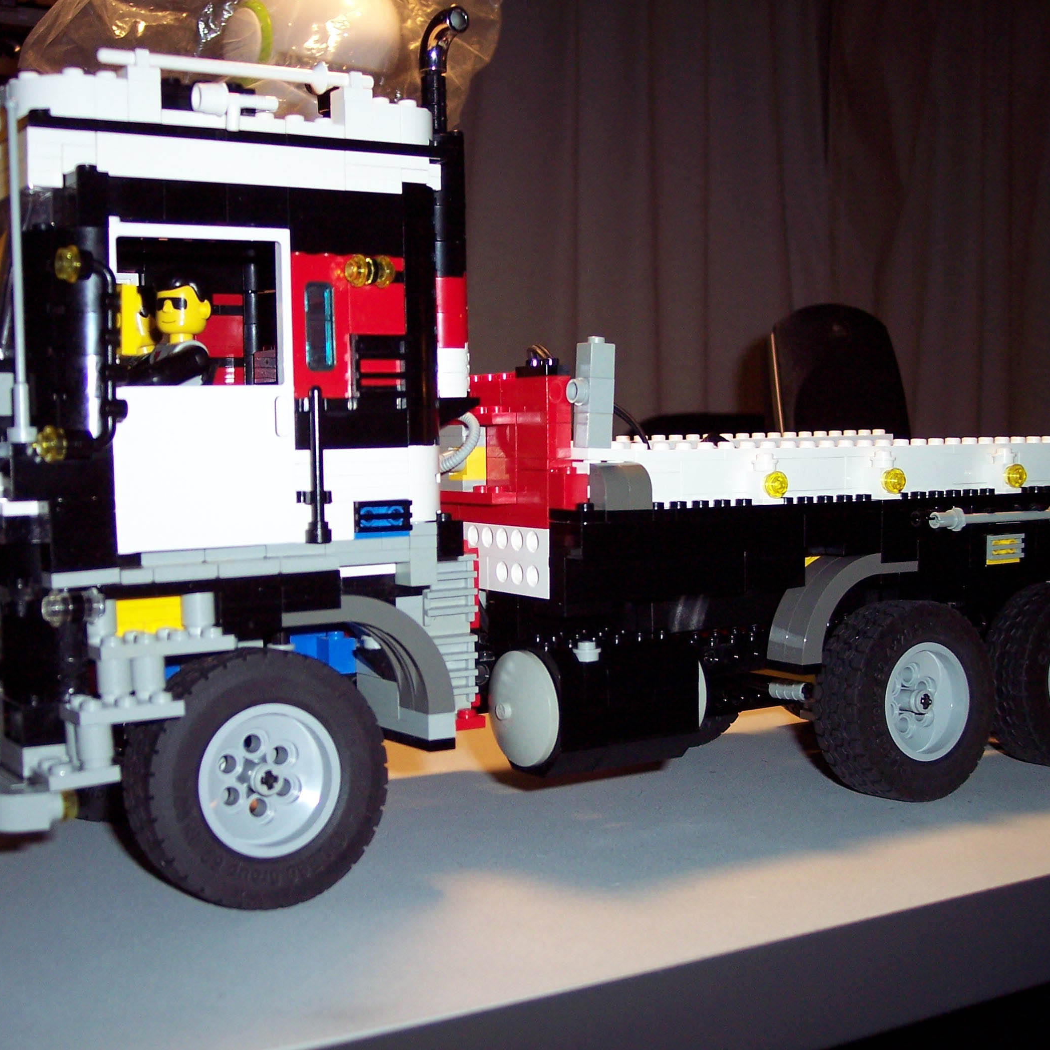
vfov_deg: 36.1
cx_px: 461
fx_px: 1613
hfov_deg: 36.0
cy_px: 529
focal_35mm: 47
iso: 140
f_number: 2.8
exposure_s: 1/60
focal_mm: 8
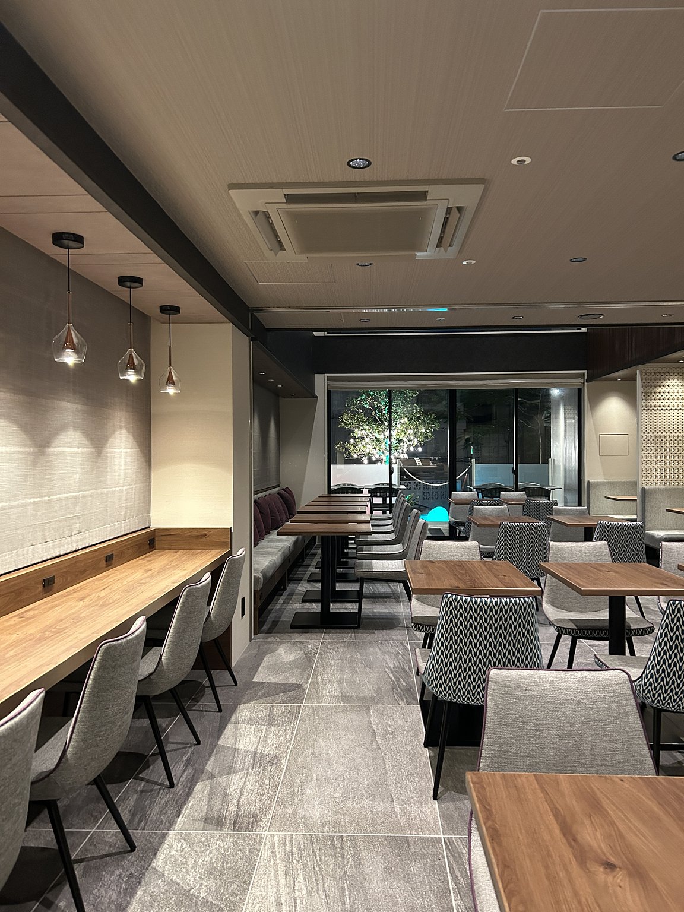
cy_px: 456
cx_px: 342
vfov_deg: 67.3
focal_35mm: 26
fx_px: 685
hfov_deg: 53.1
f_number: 1.5
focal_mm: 5.7
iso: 500
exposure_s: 1/55
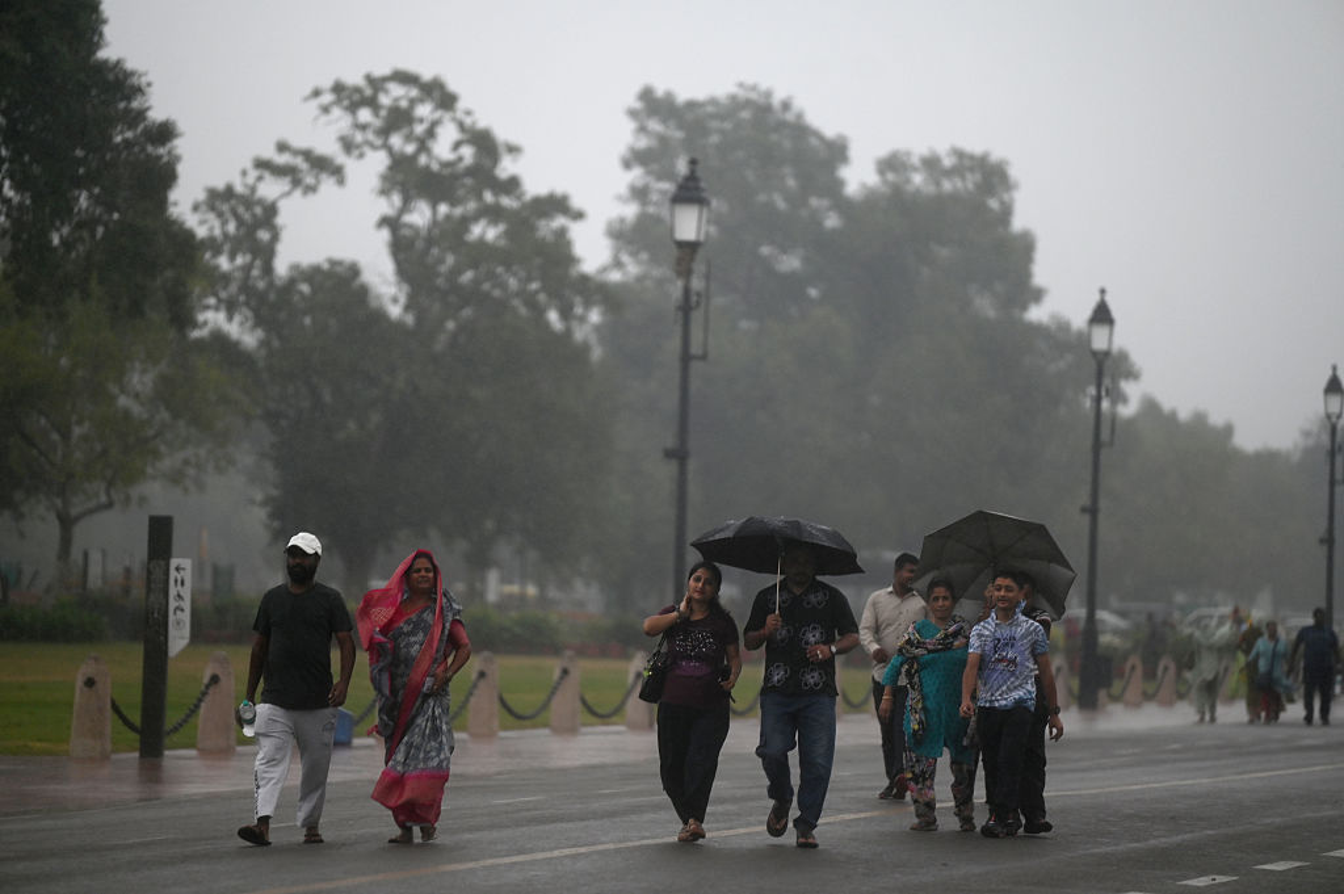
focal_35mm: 200
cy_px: 447
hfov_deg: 10.3
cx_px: 672
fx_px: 7460
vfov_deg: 6.9
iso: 640
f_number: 2.8
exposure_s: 1/400
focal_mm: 200
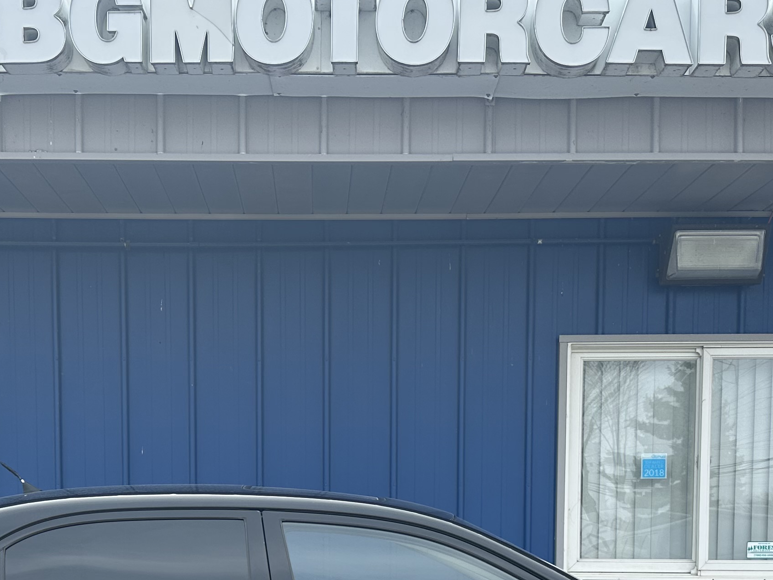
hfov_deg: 33.7
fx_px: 1273
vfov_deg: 24.5
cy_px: 584
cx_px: 336
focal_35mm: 57
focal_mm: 6.86
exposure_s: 1/1812
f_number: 1.78
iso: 80
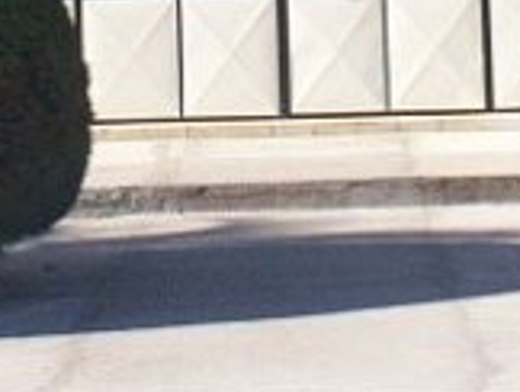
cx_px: 213
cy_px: -517
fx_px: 3430
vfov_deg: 6.3
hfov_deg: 8.7
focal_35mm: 228
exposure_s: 1/345
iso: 100
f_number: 4.5
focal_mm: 6
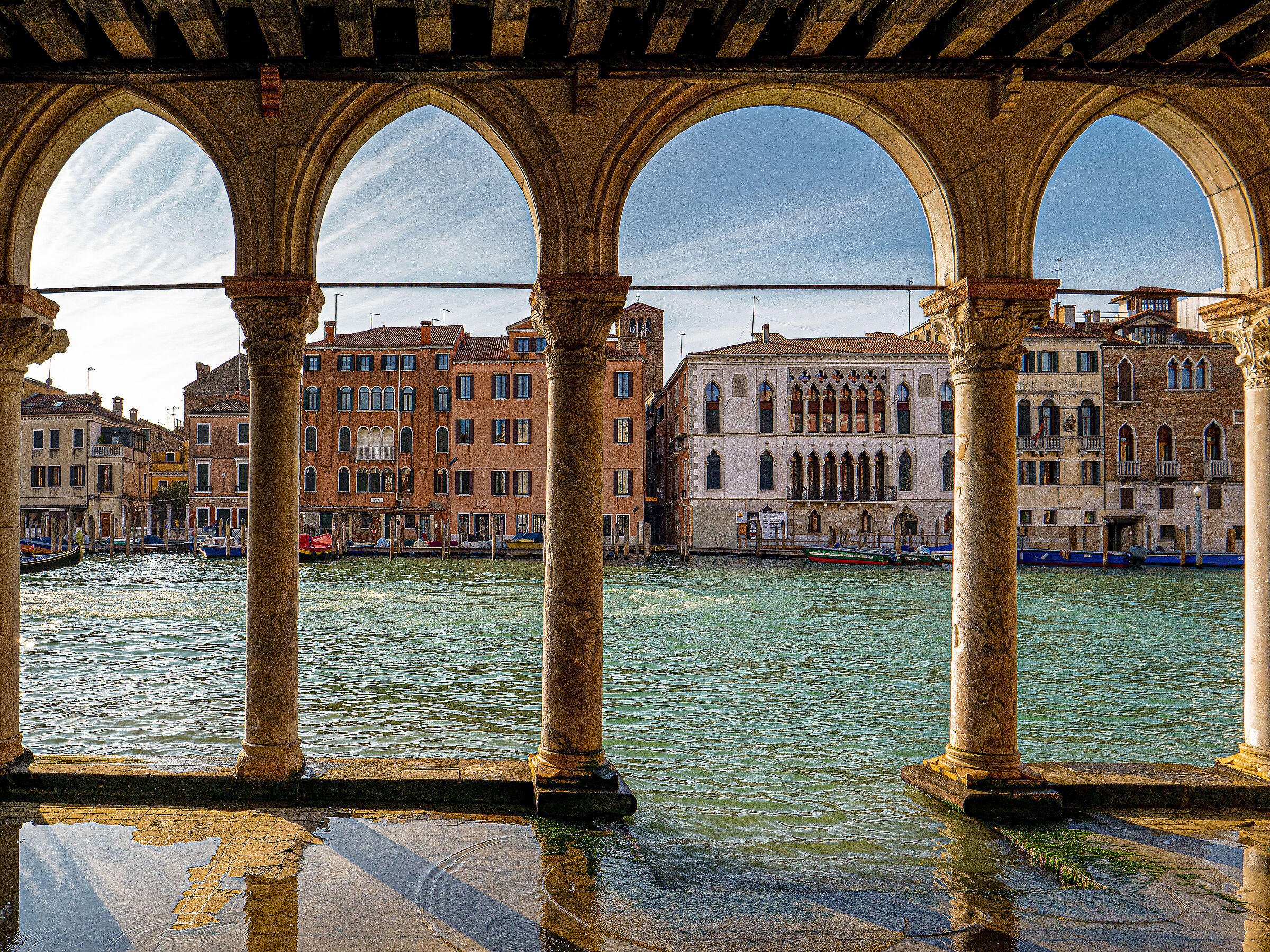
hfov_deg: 71.6
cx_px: 635
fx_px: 881
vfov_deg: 56.8
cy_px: 476
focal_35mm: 24
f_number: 7.1
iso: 200
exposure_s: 1/640
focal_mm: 12
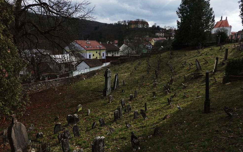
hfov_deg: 72.5
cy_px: 78
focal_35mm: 25
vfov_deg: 49.3
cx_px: 123
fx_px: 166
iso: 125
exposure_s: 1/500
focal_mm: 9
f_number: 7.1
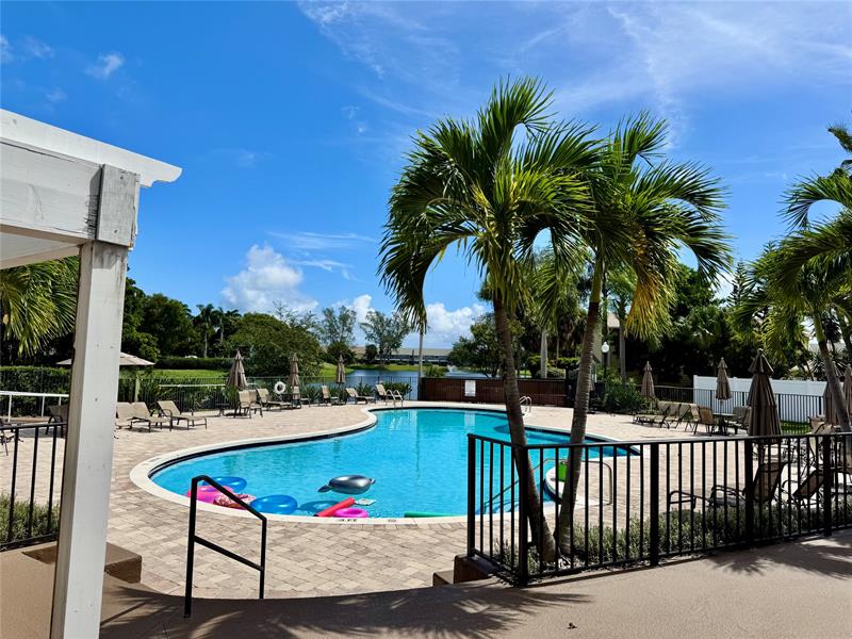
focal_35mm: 24
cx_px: 426
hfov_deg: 71.6
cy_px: 320
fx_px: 591
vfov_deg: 56.8
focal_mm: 6.76
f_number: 1.78
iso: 80
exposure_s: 1/7092
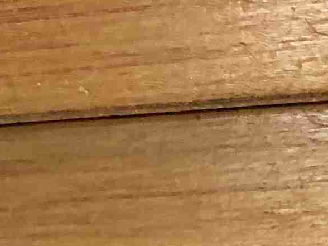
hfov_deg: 10.3
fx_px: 1819
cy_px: 830
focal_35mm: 192
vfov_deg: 6.7
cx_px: 68
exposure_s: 1/17
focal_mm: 3.99
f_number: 1.8
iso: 64
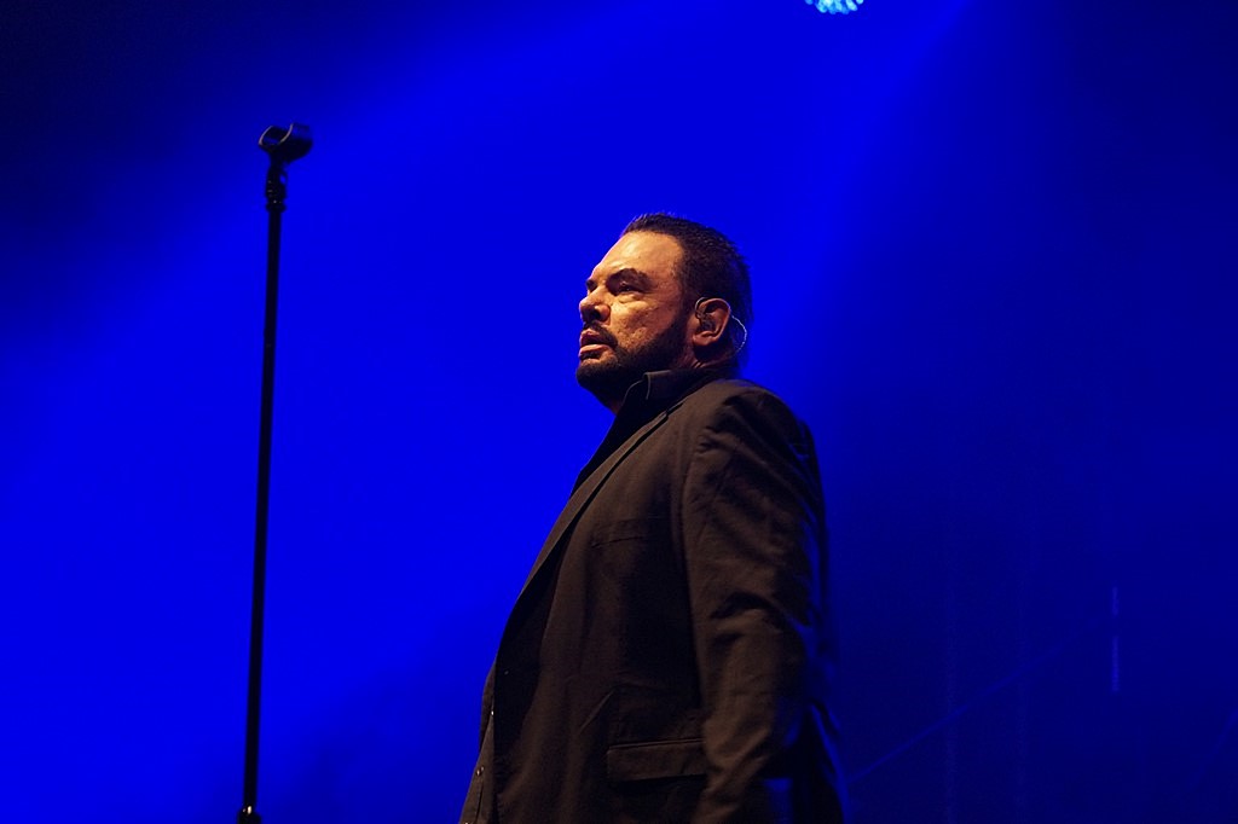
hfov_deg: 13.7
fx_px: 5156
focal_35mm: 150
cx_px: 619
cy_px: 412
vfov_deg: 9.1
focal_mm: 100
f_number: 4.5
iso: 2000
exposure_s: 1/60
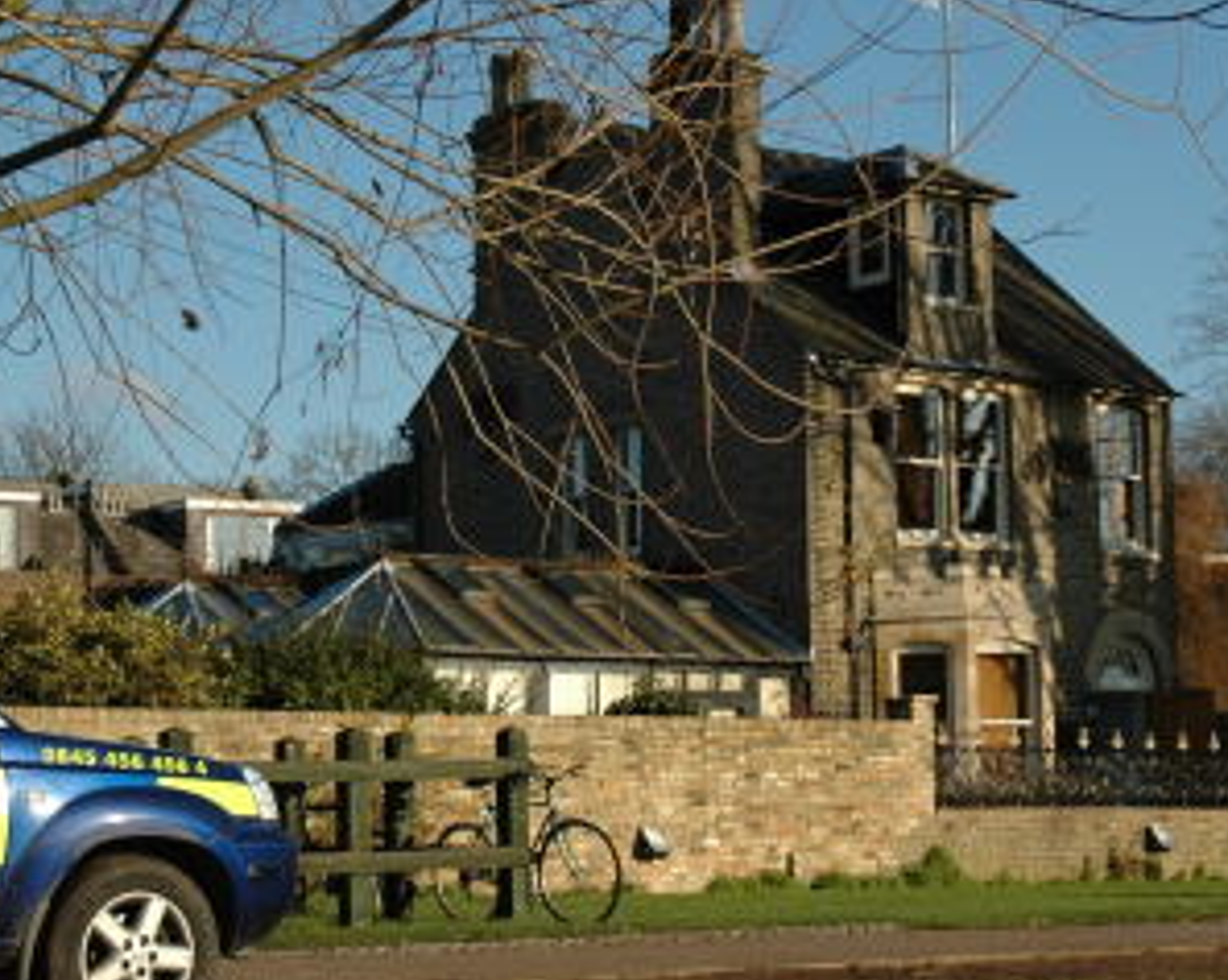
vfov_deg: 17.4
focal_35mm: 88
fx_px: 3196
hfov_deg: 21.7
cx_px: 711
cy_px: 471
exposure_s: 1/1600
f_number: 4
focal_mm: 29
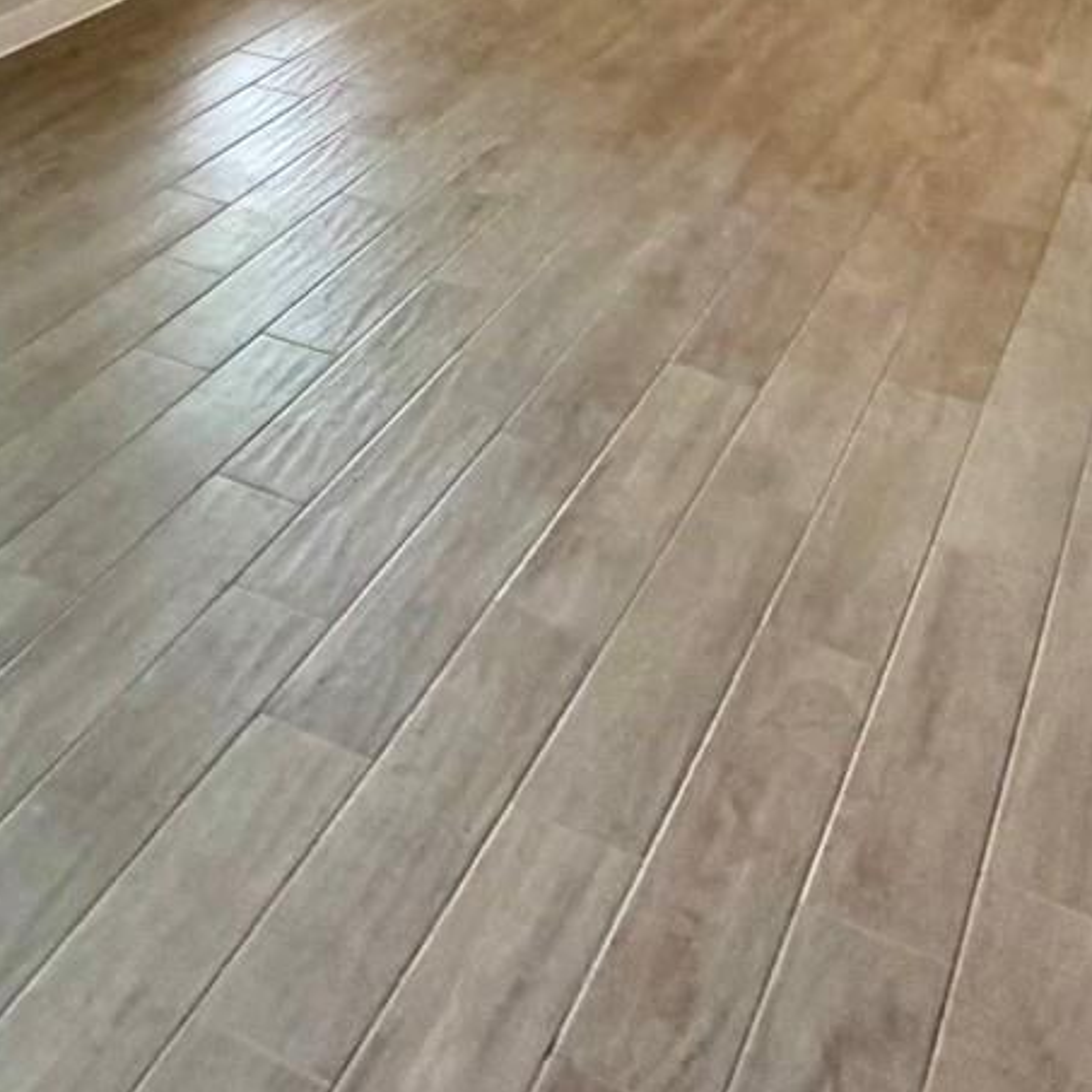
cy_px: -366
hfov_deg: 27.4
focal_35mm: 56
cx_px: -174
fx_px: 1999
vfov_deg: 25.7
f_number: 2.2
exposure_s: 1/120
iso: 250
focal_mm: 2.22
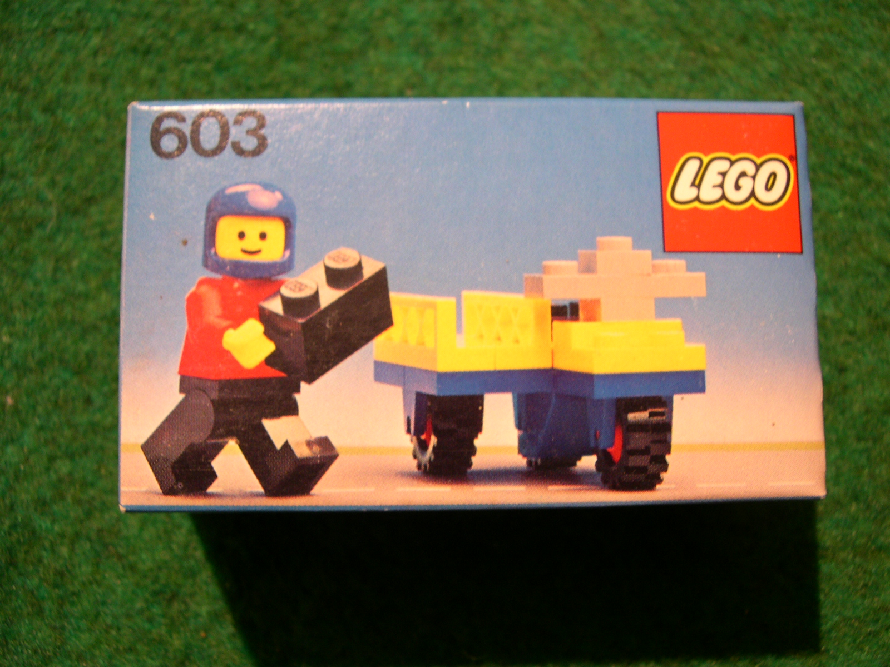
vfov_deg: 37.7
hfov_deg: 49.0
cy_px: 334
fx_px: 977
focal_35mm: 38
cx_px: 445
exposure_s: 1/5.3
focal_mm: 8
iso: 168
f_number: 2.8
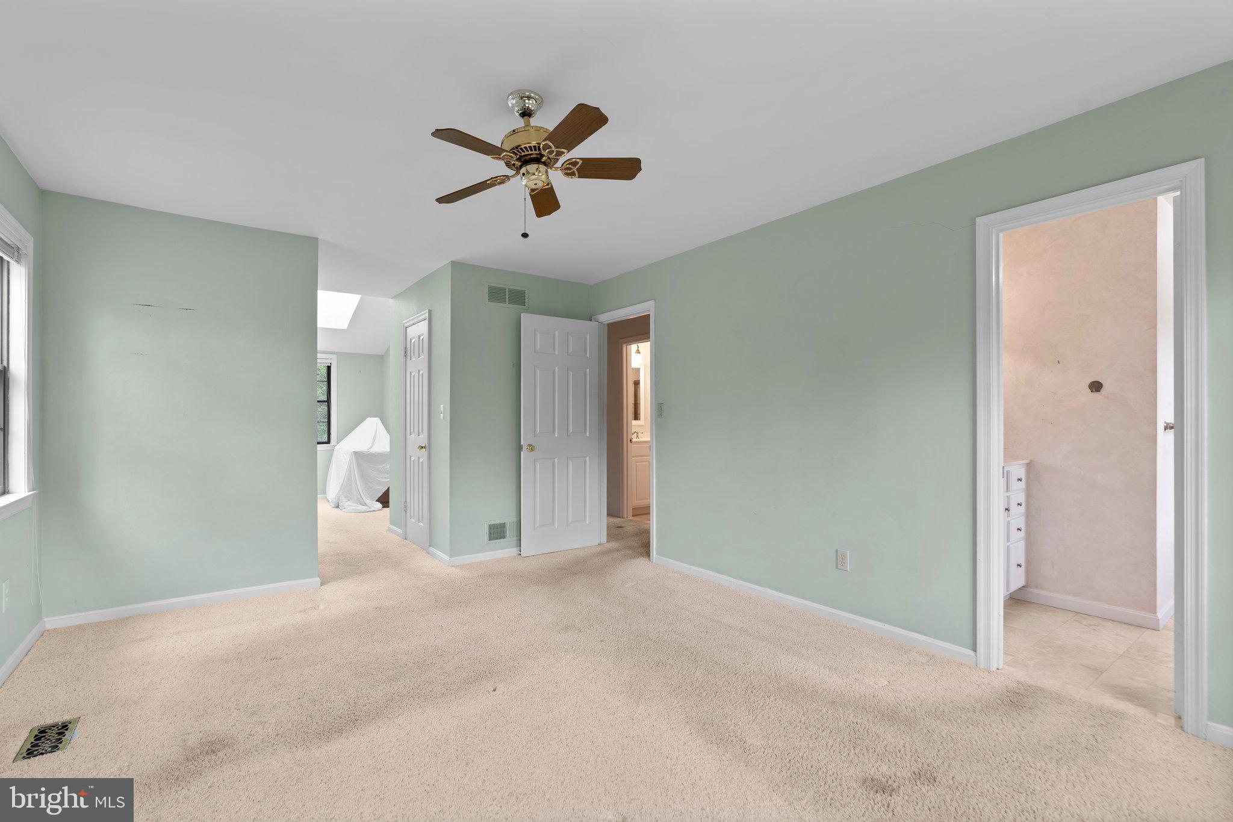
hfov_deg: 96.7
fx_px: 548
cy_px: 411
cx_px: 616
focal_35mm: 16
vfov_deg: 73.8
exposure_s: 1.6
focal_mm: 16
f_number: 8
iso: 100
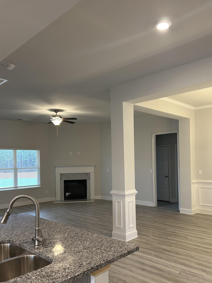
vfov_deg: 61.5
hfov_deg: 48.1
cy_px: 156
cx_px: 118
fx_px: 237
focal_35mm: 29
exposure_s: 1/60
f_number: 1.5
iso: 100
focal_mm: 5.7
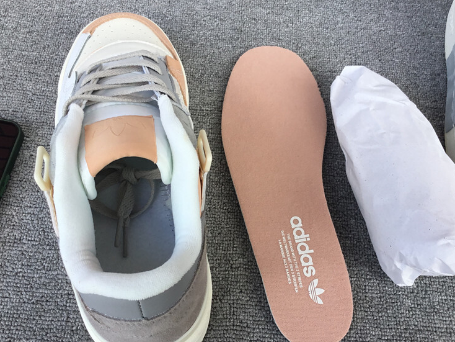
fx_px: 500
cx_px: 221
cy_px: 188
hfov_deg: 49.0
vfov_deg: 37.7
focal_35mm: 38
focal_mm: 3.3
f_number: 2.4
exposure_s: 1/115
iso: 25
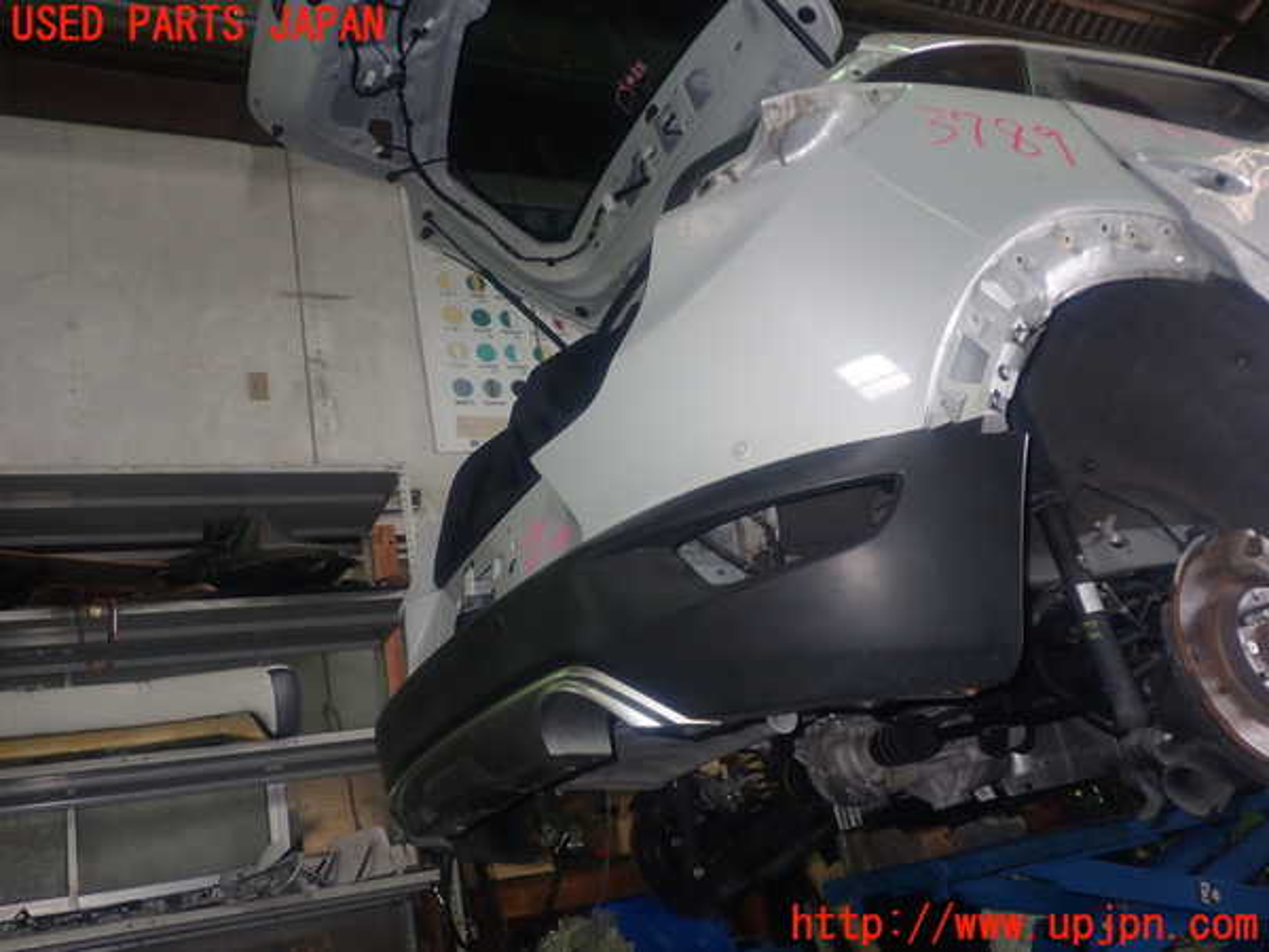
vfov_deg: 44.2
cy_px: 476
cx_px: 634
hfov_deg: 56.8
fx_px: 1173
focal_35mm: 32
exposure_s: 1/60
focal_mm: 5.79
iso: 200
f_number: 2.4
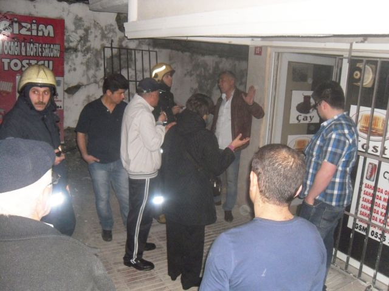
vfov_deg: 41.8
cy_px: 146
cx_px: 194
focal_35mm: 34
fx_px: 382
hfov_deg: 54.0
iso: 400
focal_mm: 6
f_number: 2.8
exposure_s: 1/45
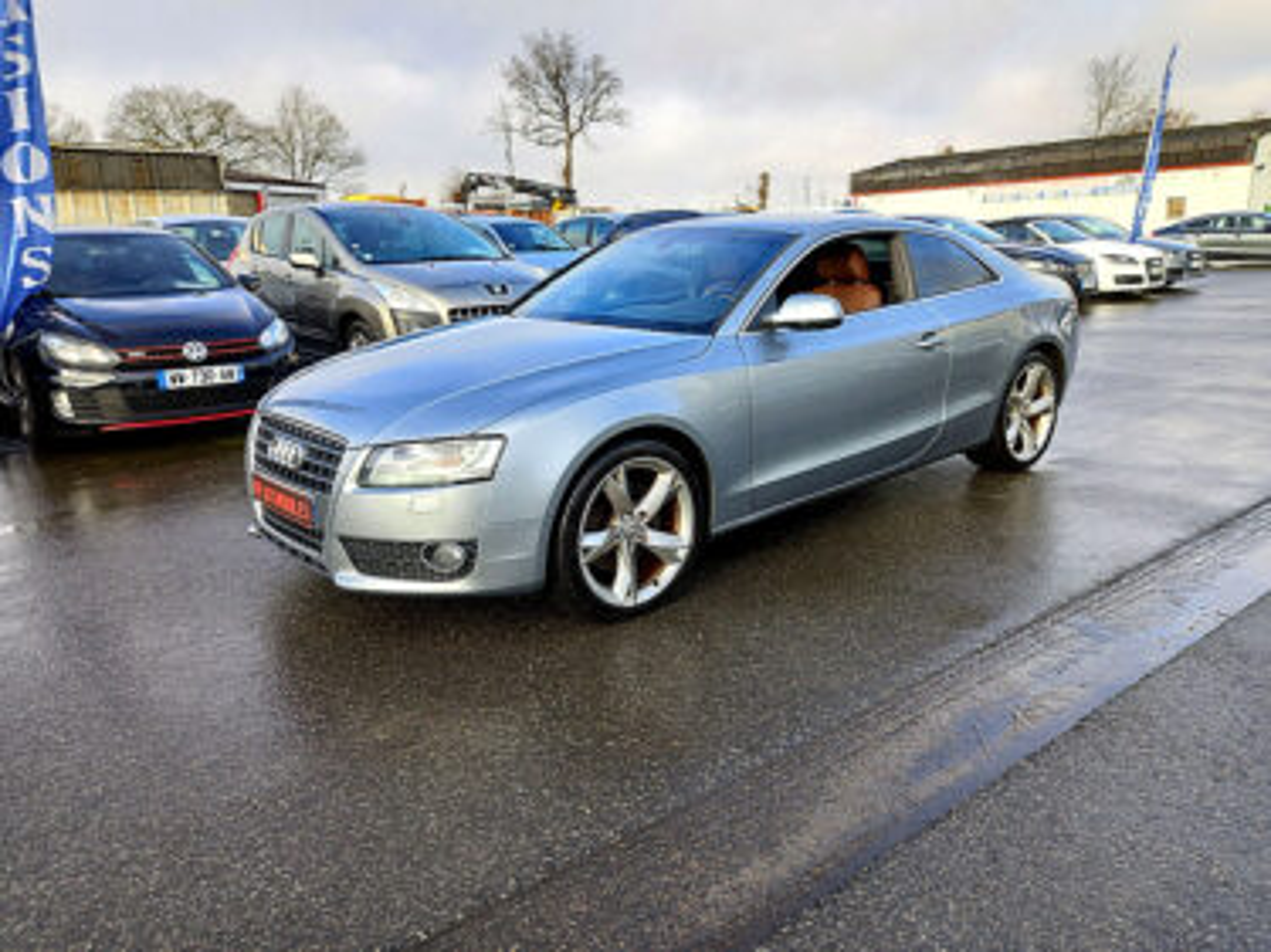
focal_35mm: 25
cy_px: 476
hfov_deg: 69.4
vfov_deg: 54.9
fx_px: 918
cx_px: 636
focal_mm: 4.6
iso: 25
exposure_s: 1/108
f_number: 2
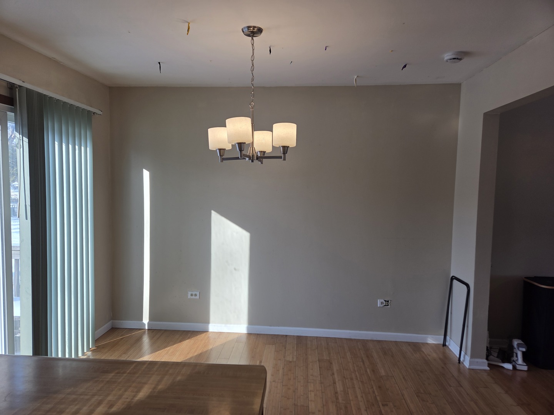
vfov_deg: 58.9
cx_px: 277
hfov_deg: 73.9
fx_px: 368
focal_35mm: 23
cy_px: 208
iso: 25
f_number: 1.8
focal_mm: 5.4
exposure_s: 1/150
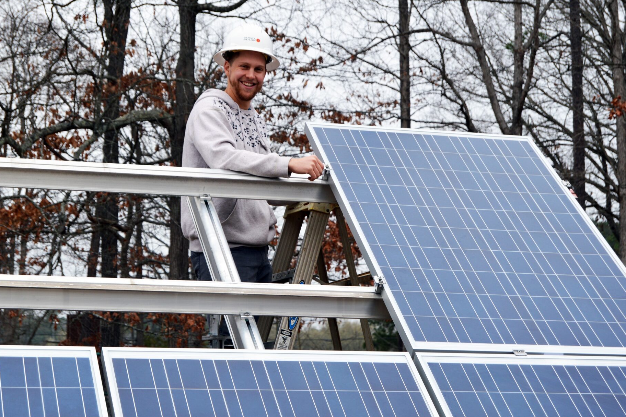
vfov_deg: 14.8
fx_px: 1609
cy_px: 216
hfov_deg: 22.0
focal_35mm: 93
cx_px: 281
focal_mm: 55
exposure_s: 1/125
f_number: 5.6
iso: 100
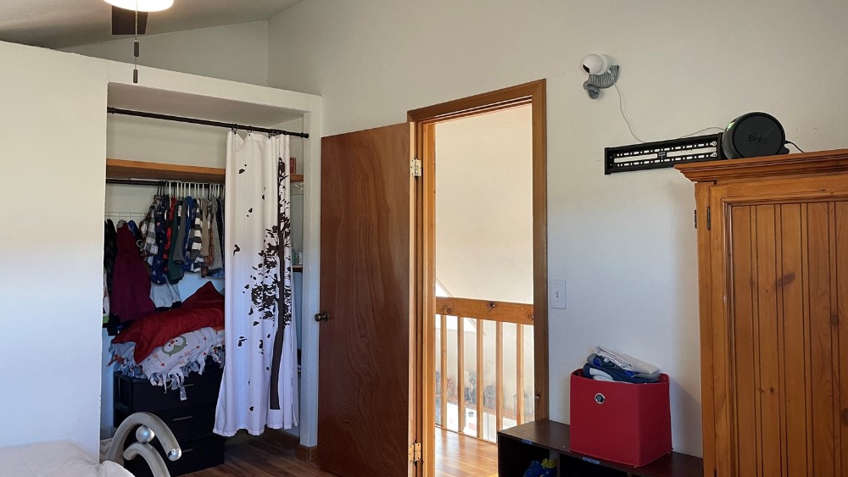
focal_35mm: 29
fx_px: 652
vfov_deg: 40.2
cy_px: 228
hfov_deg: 66.1
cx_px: 431
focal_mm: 4.2
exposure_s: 1/60
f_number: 1.6
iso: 100
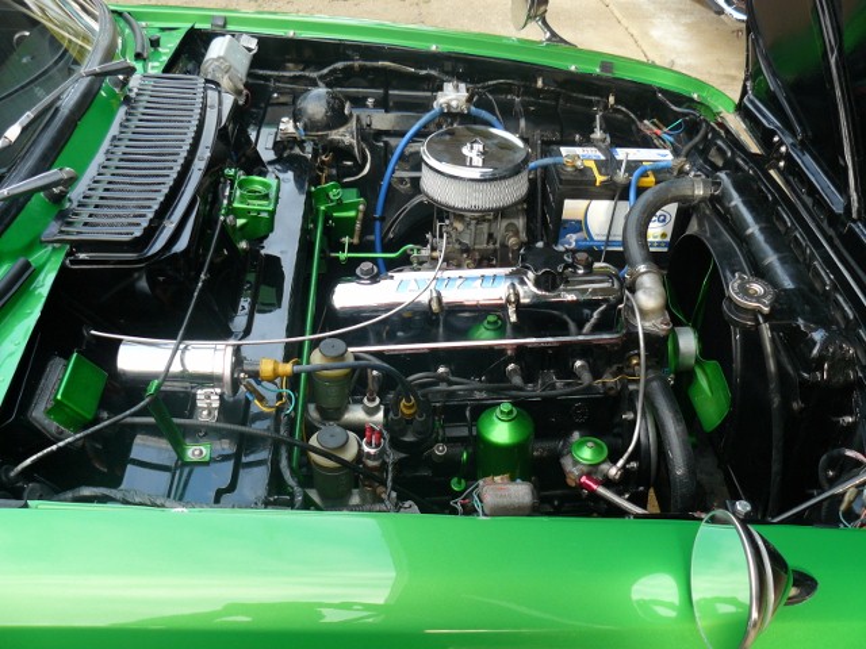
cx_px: 433
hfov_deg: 51.4
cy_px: 324
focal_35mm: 36
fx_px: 901
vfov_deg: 39.7
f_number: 2.8
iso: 100
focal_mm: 6
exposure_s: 1/60
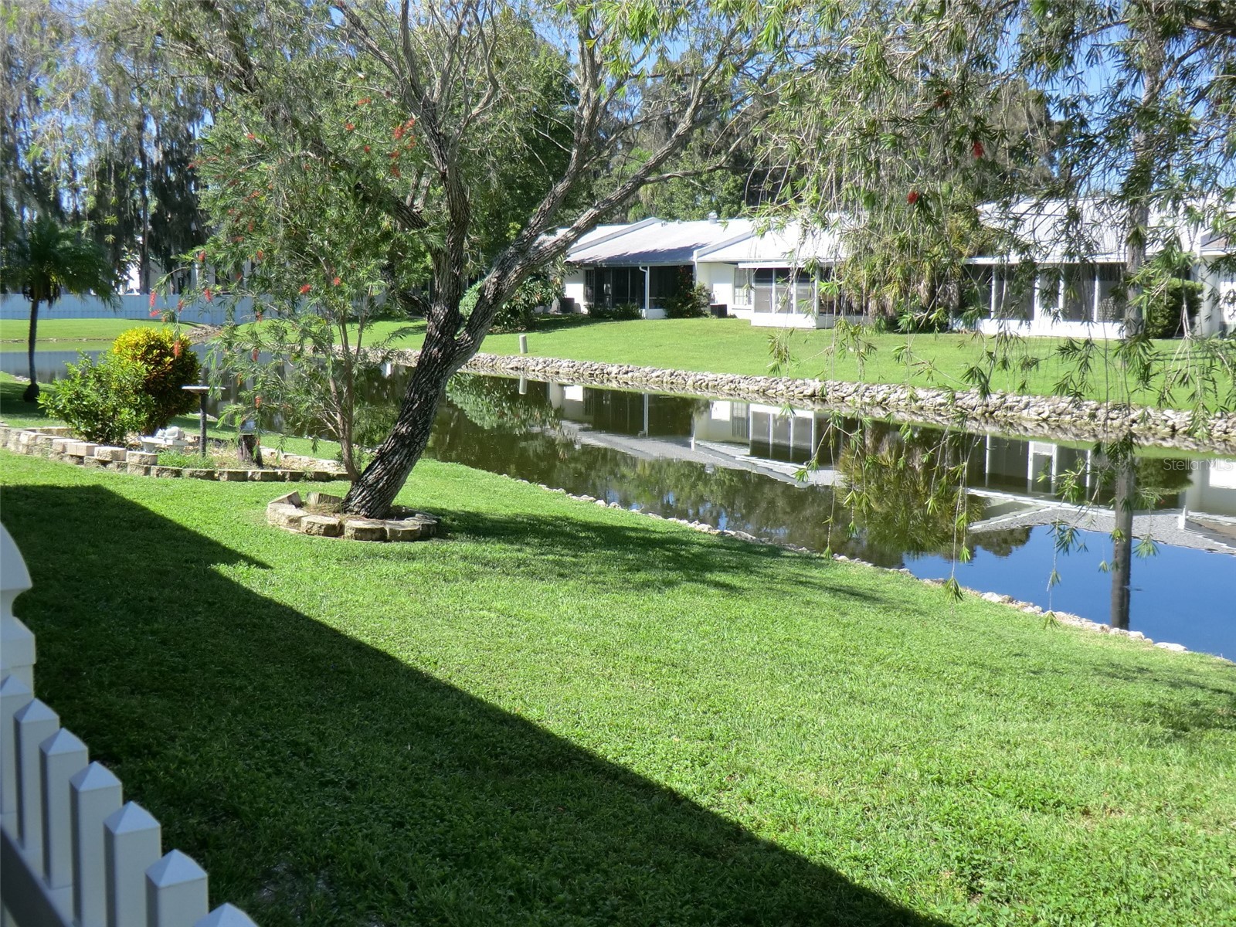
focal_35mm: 40
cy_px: 464
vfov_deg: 36.0
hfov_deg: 46.8
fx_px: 1428
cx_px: 618
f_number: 3.8
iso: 64
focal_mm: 7.1
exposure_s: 1/320
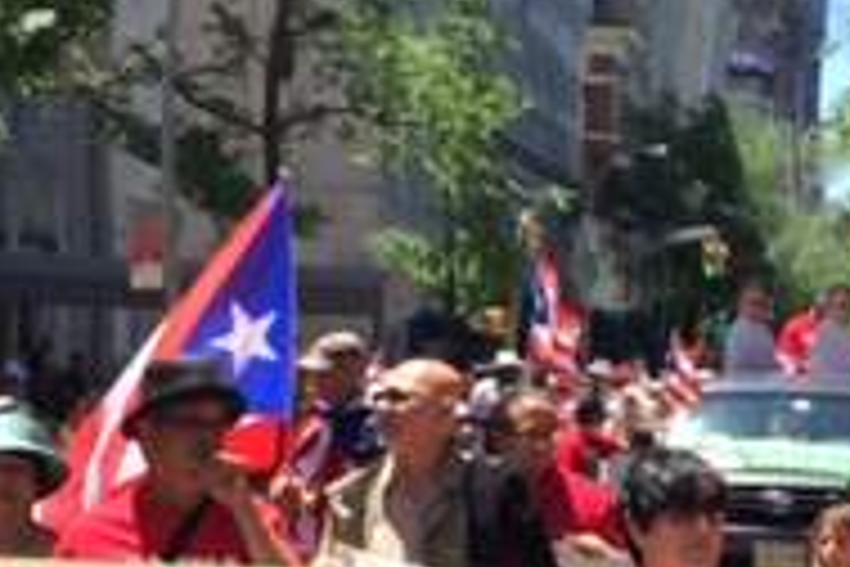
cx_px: 630
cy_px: 576
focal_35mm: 102
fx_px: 2408
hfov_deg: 19.9
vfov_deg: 13.2
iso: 32
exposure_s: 1/775
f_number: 2.2
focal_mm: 4.15
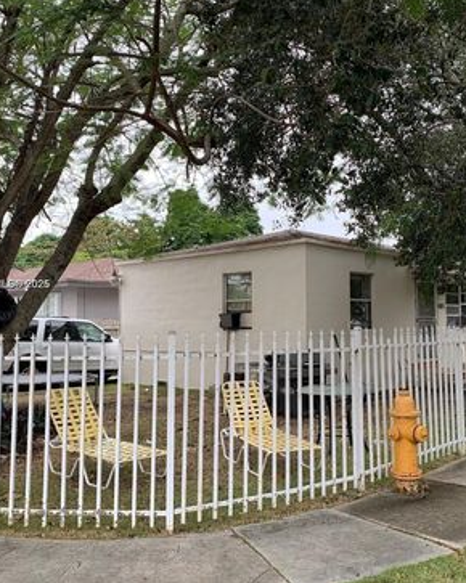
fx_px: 604
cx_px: 291
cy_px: 285
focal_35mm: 35
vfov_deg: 51.6
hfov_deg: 41.9
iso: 64
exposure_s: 1/121
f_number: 1.8
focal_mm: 4.25
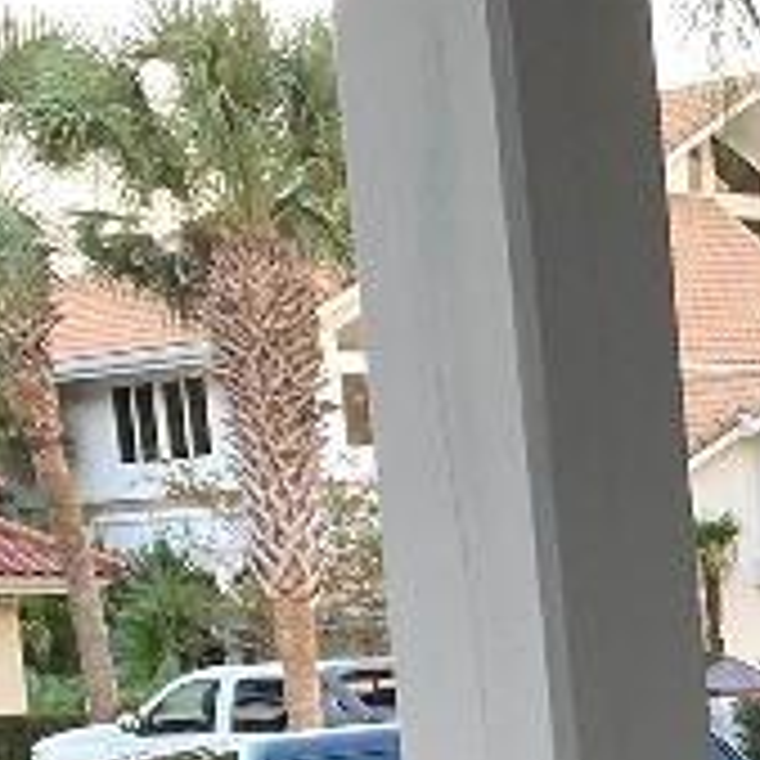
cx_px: 1821
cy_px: 1264
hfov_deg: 10.7
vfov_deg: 11.8
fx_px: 3453
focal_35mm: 139
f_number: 1.8
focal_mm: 4.25
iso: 125
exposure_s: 1/121
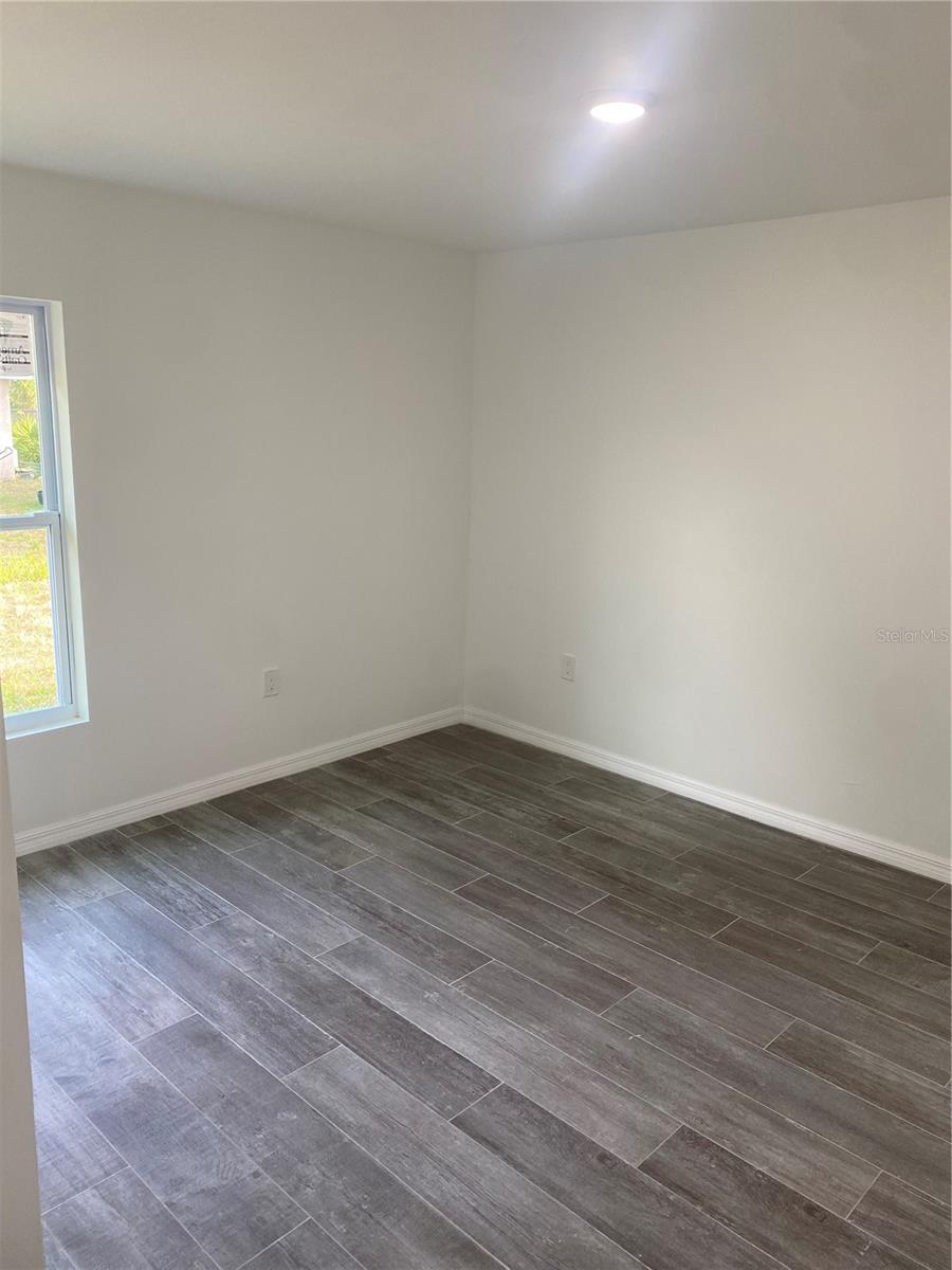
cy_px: 635
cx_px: 476
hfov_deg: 53.1
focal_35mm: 26
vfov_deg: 67.3
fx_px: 953
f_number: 1.8
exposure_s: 1/60
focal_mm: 4.25
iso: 80
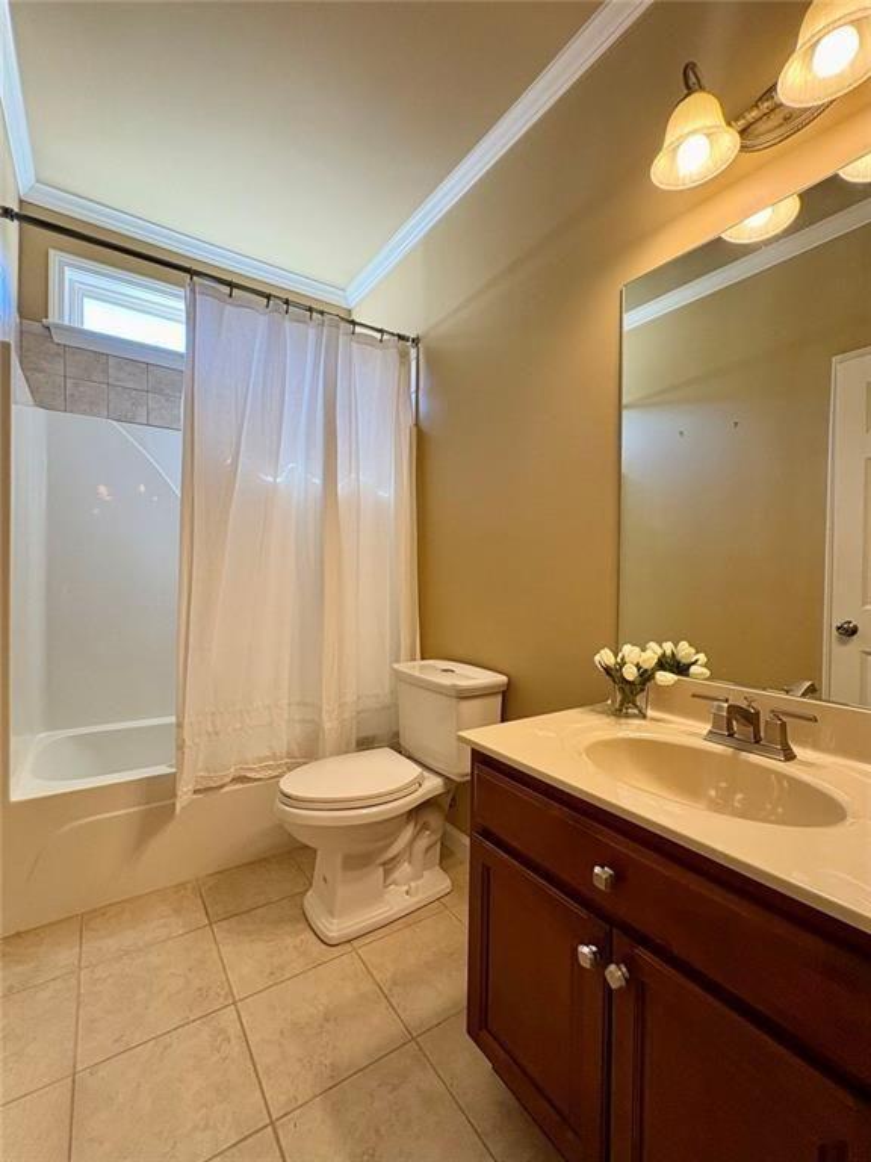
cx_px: 436
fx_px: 470
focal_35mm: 14
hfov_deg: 85.7
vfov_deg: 102.1
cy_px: 581
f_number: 2.2
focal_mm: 2.22
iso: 200
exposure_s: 1/120
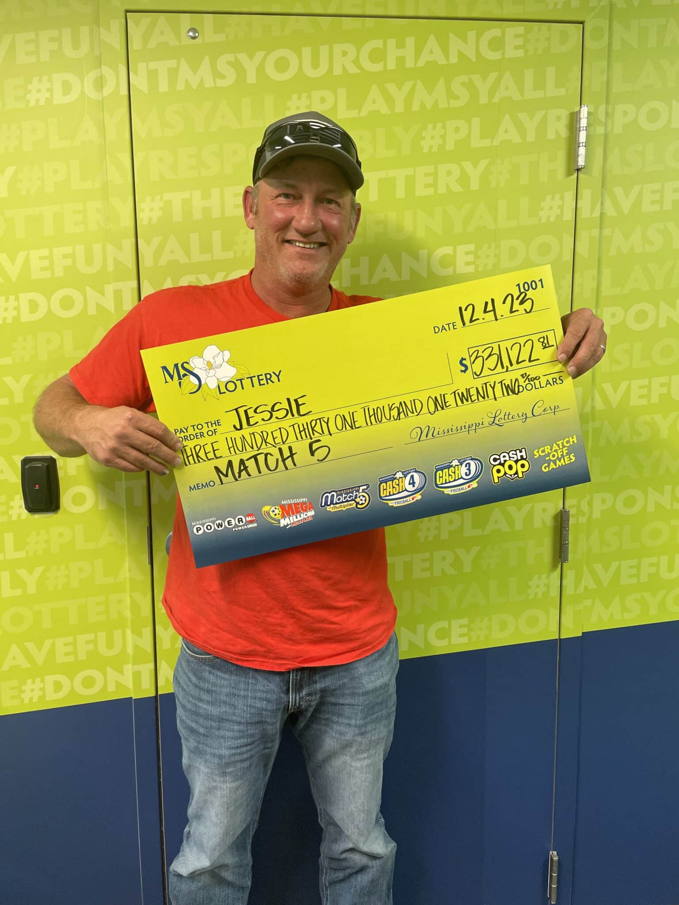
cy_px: 452
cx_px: 340
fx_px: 680
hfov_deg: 53.1
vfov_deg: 67.3
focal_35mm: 26
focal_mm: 4.2
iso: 100
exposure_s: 1/60
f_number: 1.6
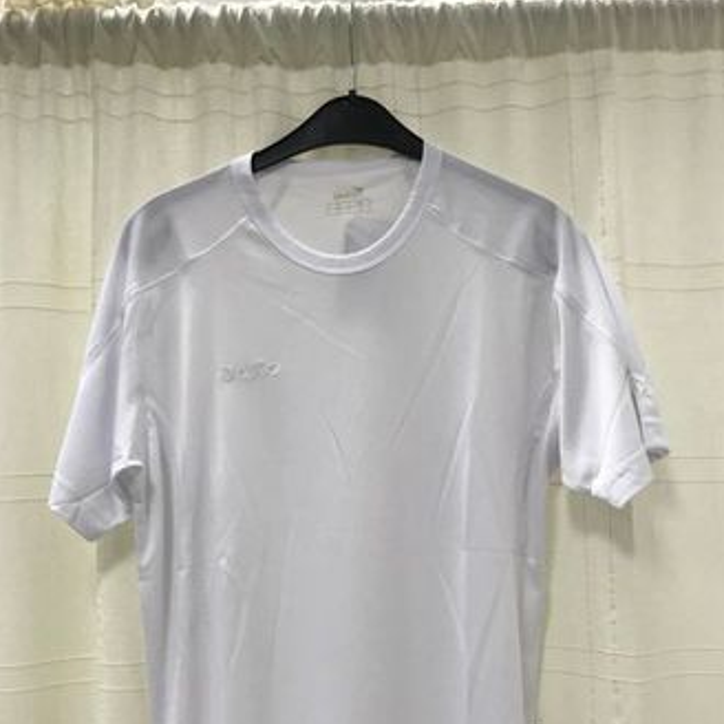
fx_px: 805
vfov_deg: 47.6
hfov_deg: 48.4
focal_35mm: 34
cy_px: 488
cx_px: 371
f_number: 1.8
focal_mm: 3.99
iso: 25
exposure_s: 1/33
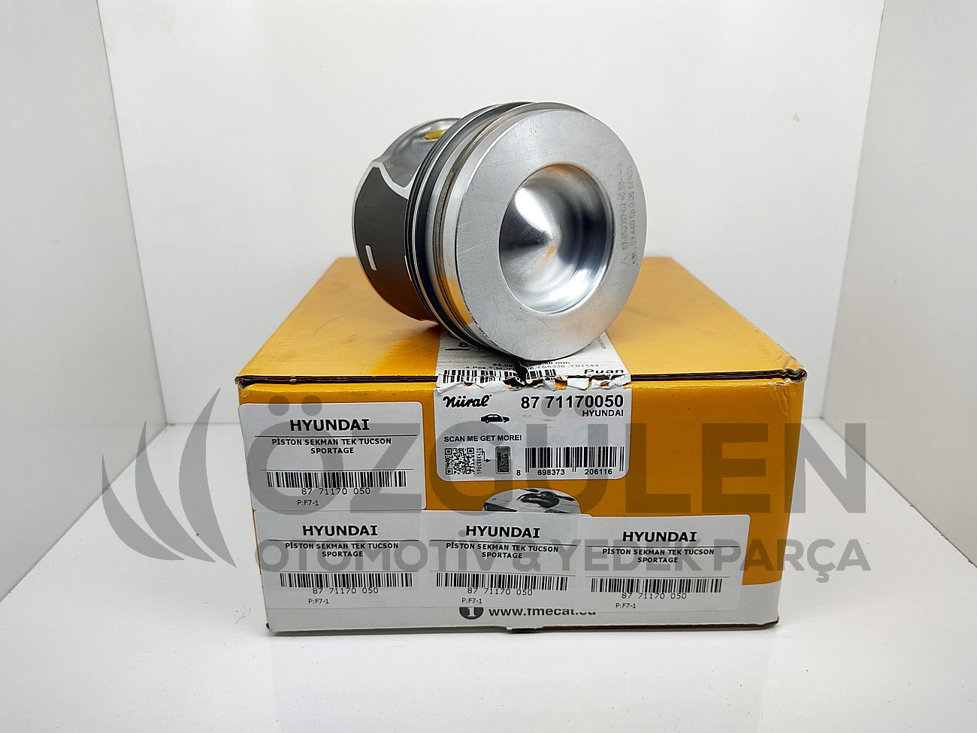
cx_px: 488
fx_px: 734
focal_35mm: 26
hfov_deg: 67.3
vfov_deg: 53.1
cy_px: 366
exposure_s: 1/100
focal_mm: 4.74
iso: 123
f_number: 1.79
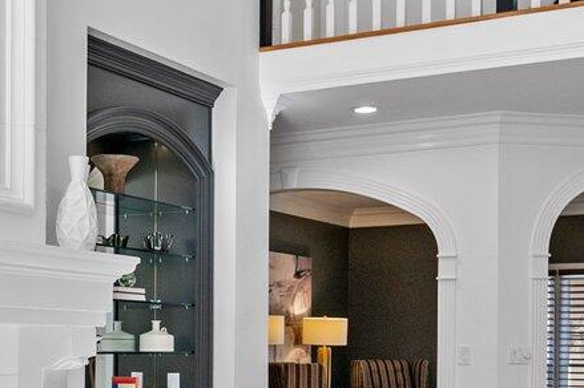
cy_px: 345
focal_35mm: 70
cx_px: 102
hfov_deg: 28.2
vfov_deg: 19.1
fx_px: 1135
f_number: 6.3
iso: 400
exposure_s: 1/60
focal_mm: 15
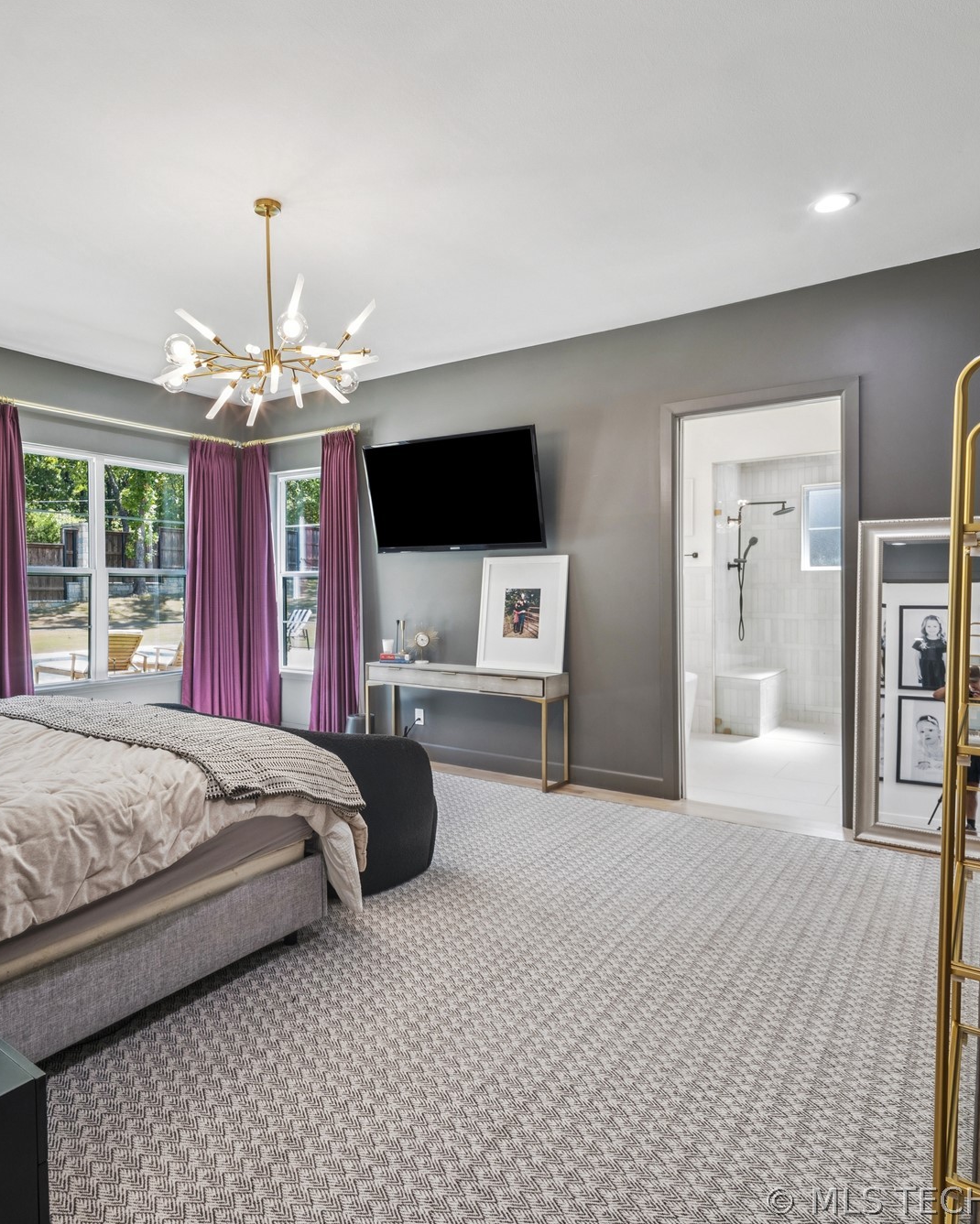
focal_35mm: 20
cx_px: 395
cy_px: 607
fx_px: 725
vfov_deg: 80.4
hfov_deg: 67.5
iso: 640
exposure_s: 1/13
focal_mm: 14
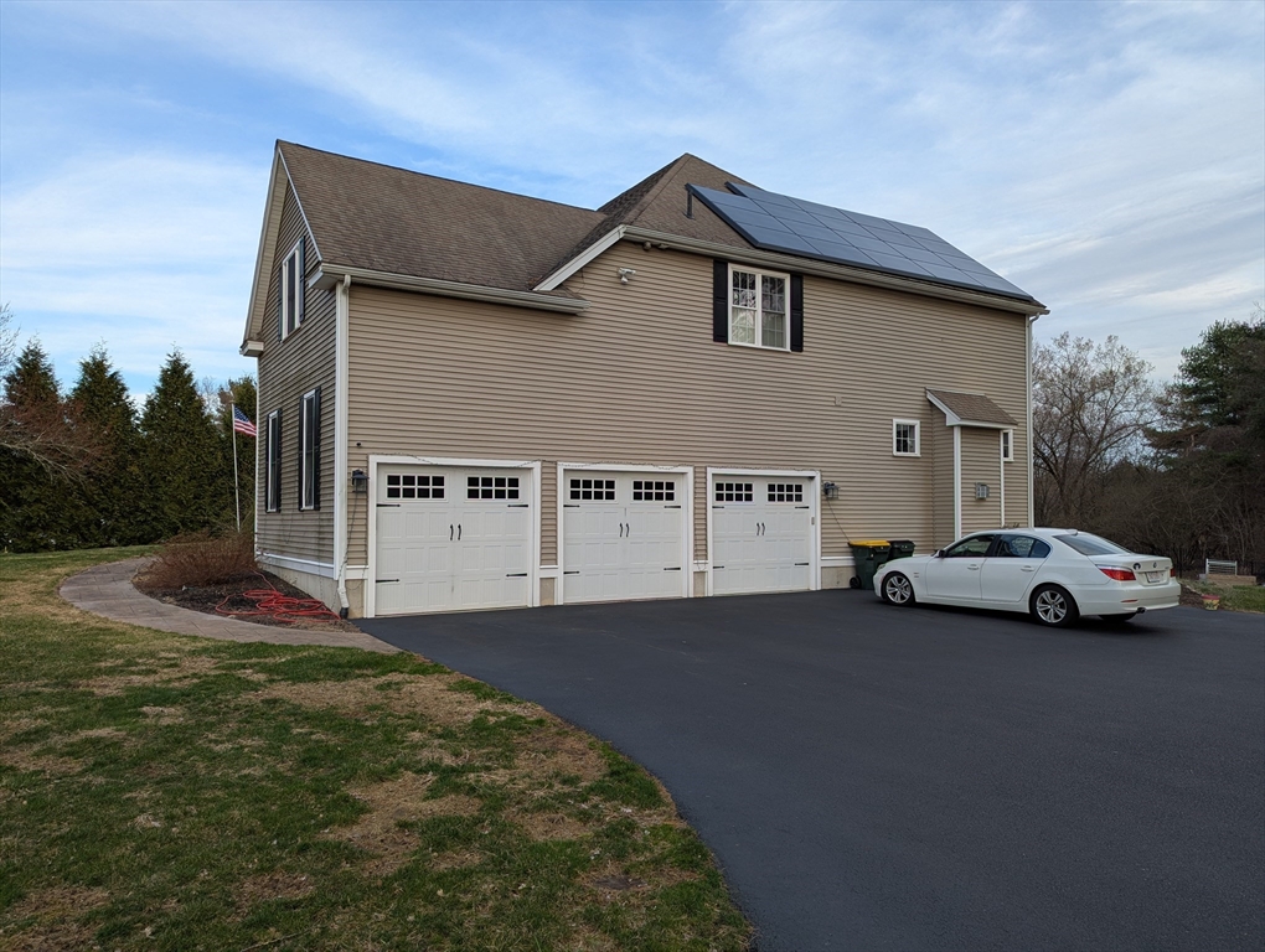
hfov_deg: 71.5
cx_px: 632
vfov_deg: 56.9
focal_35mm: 24
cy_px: 476
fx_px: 878
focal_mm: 6.81
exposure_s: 1/400
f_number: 1.85
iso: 47
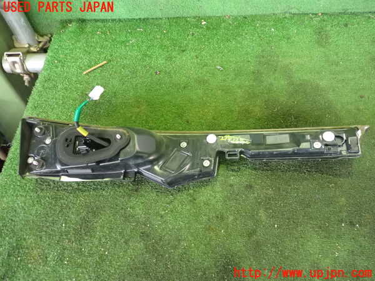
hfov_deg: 60.0
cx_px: 188
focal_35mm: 30
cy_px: 140
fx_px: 325
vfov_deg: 46.8
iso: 1250
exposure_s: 1/60
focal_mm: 5.4
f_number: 2.3
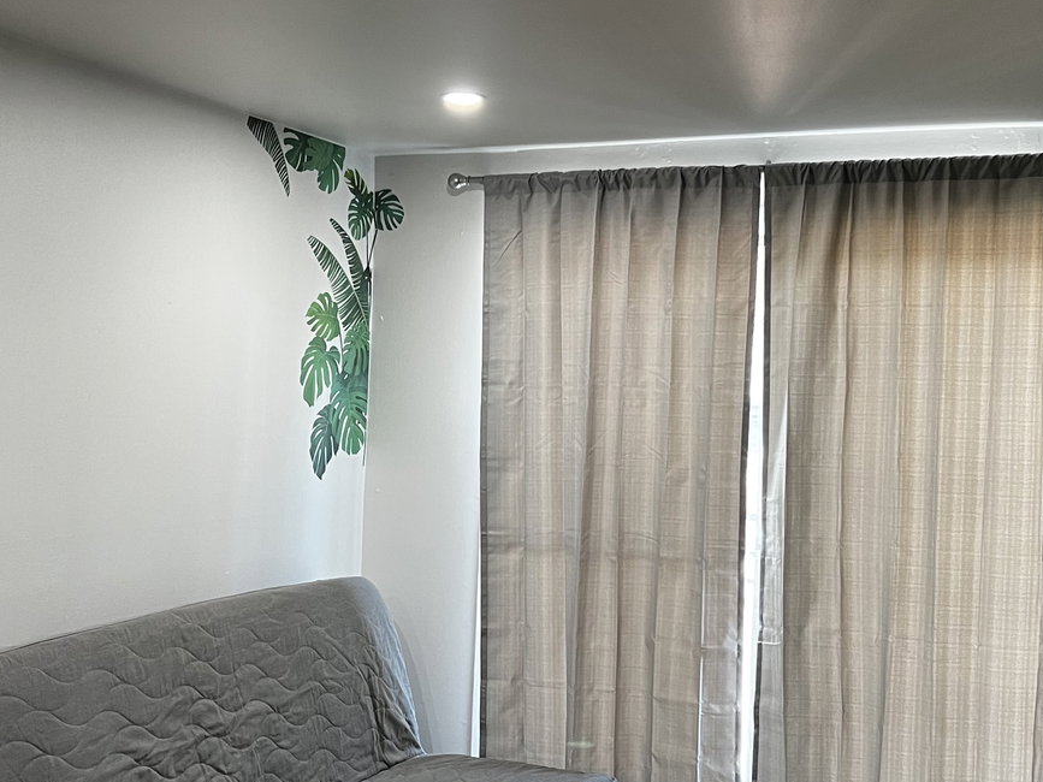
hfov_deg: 39.7
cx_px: 529
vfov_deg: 30.2
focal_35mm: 48
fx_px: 1446
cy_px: 425
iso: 125
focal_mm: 5.7
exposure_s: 1/60
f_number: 1.5
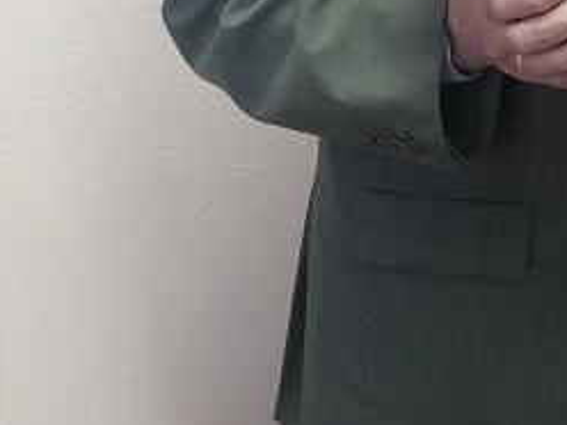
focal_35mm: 84
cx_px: 761
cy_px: -210
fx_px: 1376
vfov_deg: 16.1
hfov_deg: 20.9
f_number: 2.2
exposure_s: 1/33.3
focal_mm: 3.46
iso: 160
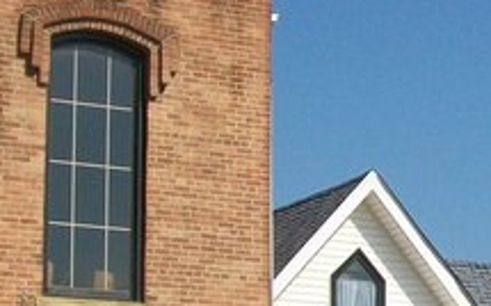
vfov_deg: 9.2
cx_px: 603
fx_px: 1899
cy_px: 249
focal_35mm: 142
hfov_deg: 14.2
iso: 64
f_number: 4.8
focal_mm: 6
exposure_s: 1/640
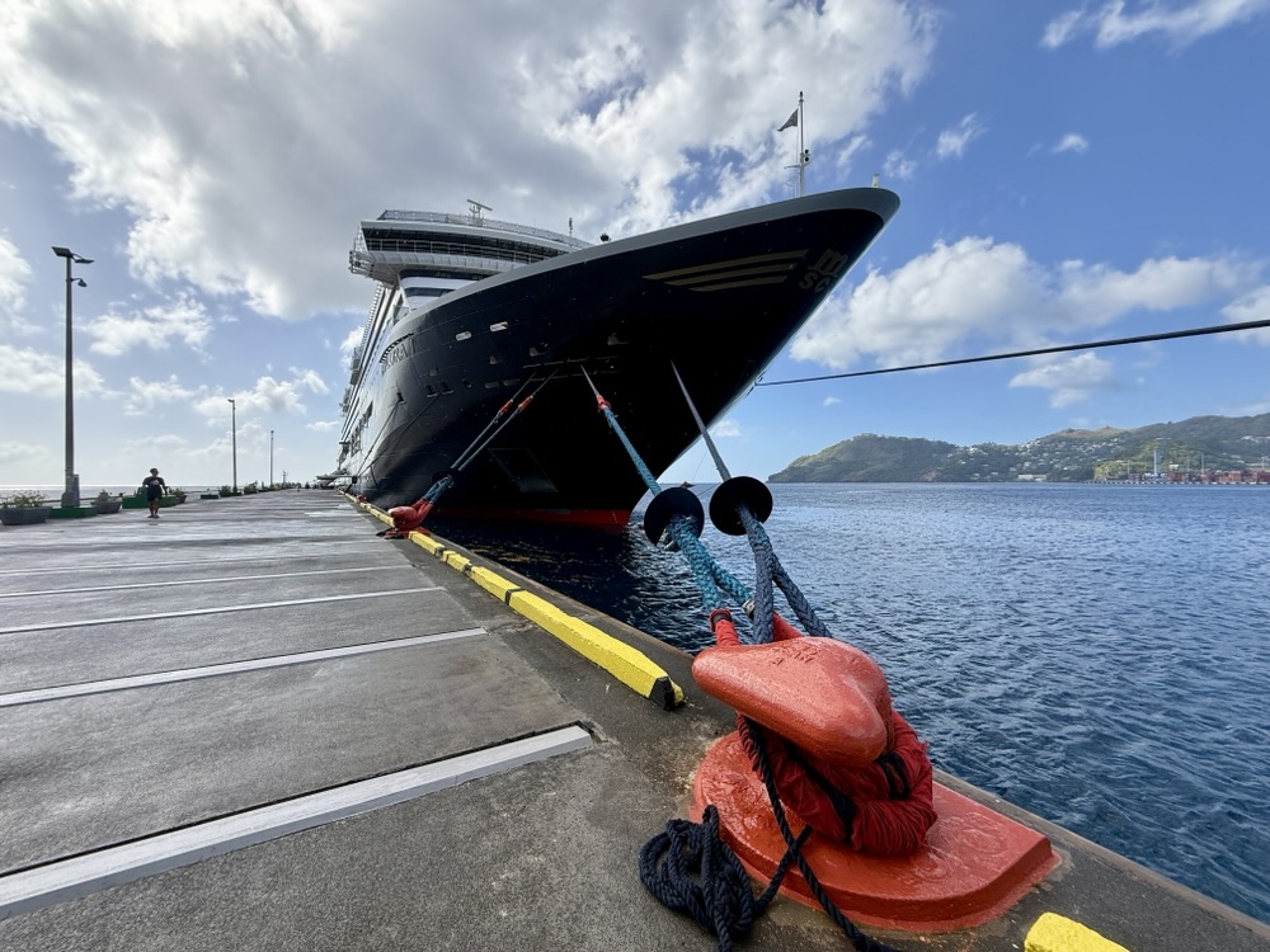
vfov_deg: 85.7
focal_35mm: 14
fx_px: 514
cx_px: 635
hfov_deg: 102.1
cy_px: 476
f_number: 2.2
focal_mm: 2.22
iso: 50
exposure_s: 1/1399
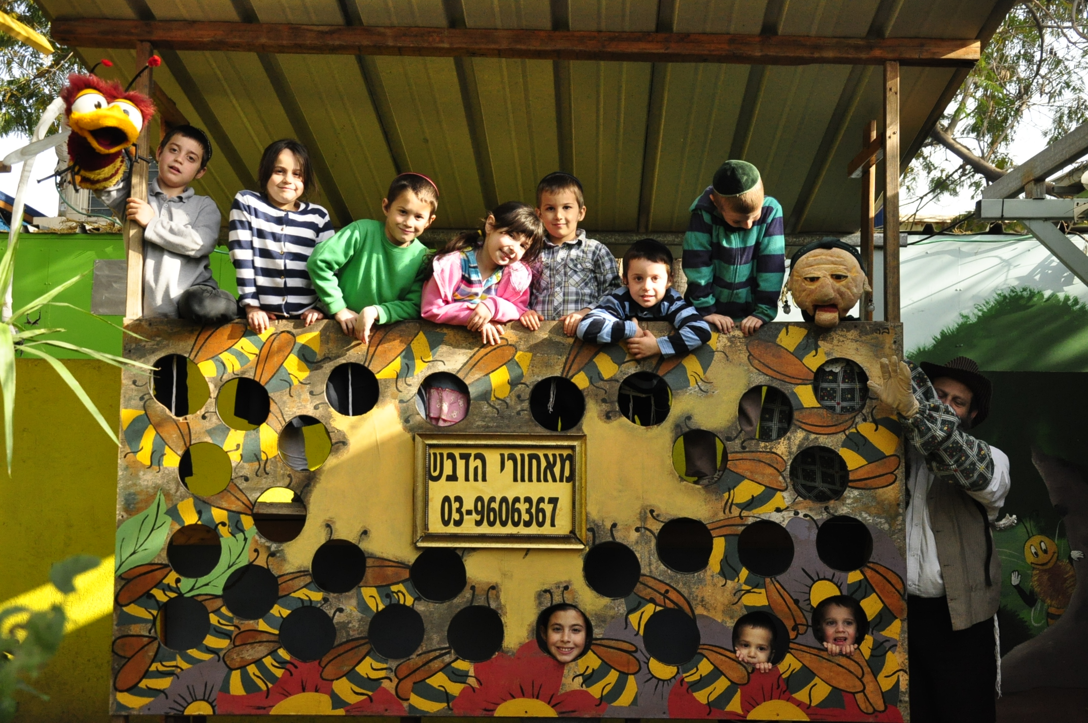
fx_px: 1268
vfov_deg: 31.8
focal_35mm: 42
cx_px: 544
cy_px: 362
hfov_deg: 46.4
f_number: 4.5
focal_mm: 28
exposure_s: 1/1250
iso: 1600
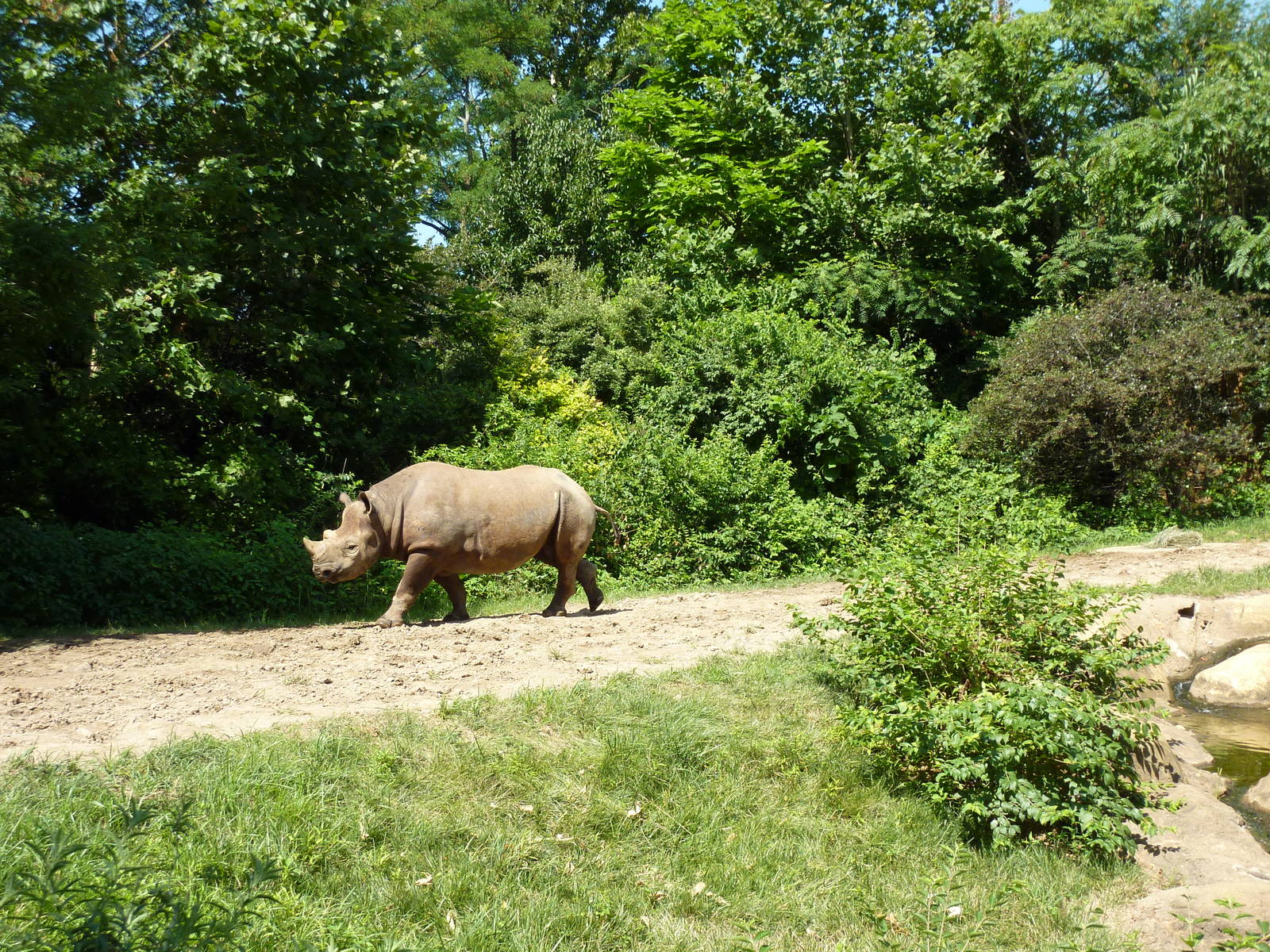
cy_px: 476
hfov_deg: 46.8
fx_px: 1468
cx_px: 635
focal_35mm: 40
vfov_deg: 36.0
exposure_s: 1/500
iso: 125
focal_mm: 6.5
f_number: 3.6
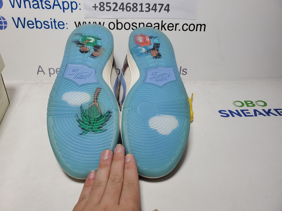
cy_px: 106
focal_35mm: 26
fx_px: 212
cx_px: 141
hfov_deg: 67.3
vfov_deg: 53.1
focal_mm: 4.3
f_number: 2.4
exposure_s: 1/256
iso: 50
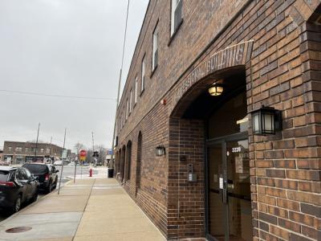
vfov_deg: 53.1
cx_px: 160
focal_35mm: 26
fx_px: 241
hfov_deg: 67.3
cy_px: 120
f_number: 1.5
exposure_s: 1/526
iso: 50
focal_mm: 5.7
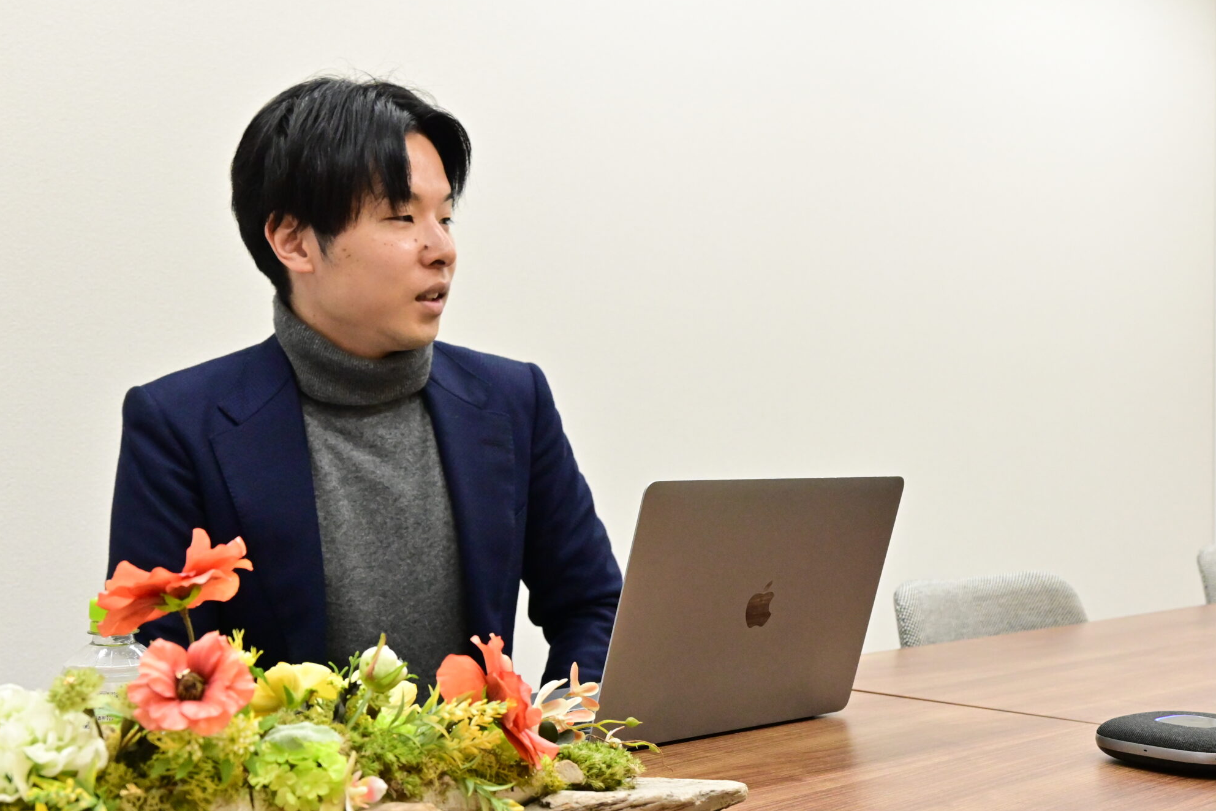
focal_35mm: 49
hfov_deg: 40.1
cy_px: 440
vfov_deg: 27.3
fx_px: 1666
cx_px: 614
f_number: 5.6
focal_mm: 25.5
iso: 3200
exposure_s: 1/160
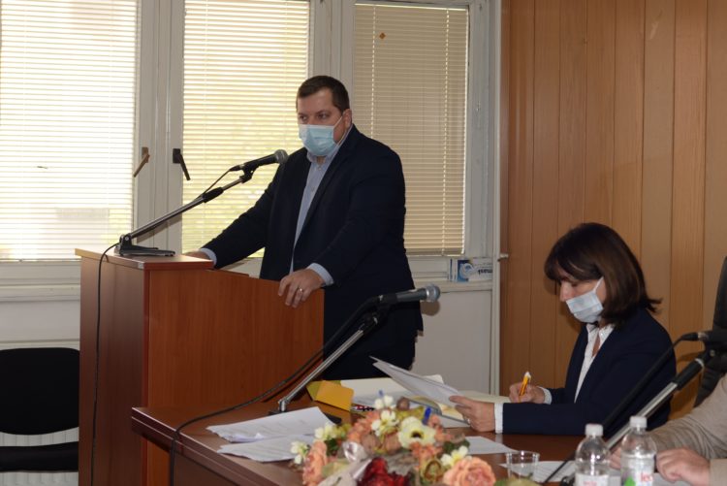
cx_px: 364
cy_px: 243
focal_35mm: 50
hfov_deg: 39.6
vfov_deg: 27.0
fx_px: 1010
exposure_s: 1/100
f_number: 4
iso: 100
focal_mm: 50
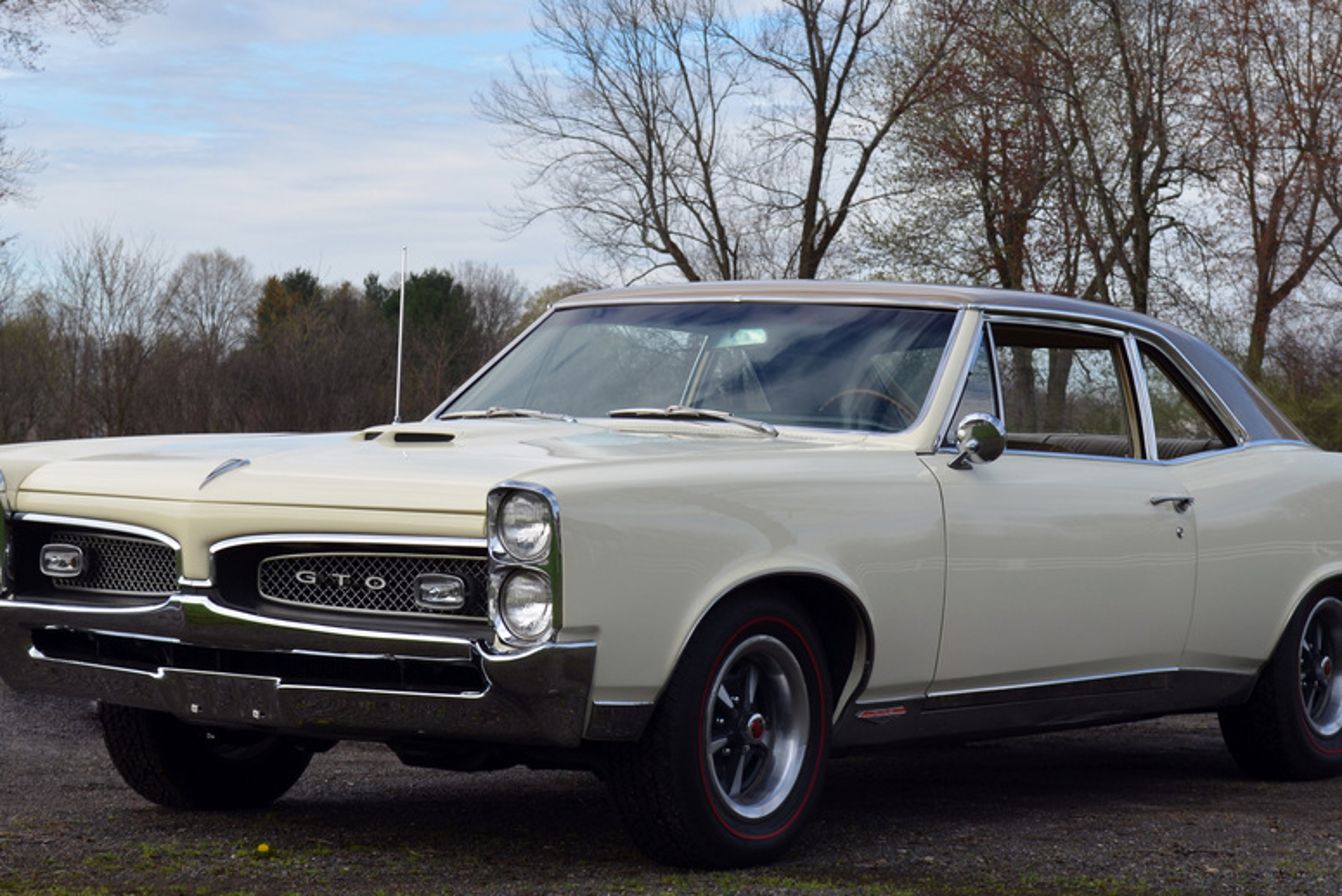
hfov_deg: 22.9
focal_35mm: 89
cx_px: 724
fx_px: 3318
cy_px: 474
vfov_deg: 15.4
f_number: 8
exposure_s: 1/250
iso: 125
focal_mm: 46
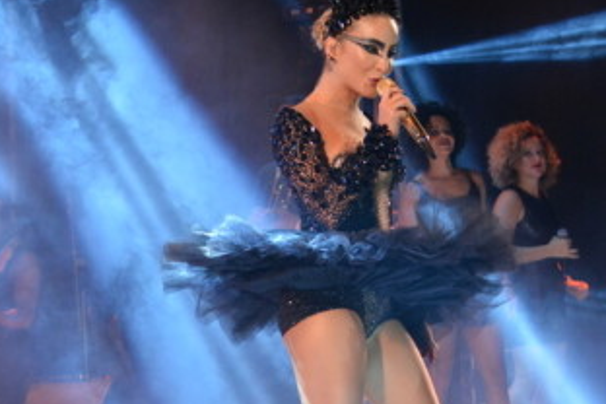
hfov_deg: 12.7
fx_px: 2727
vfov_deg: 8.5
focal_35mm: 162
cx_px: 363
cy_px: 217
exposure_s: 1/160
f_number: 4.5
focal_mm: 58
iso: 1600
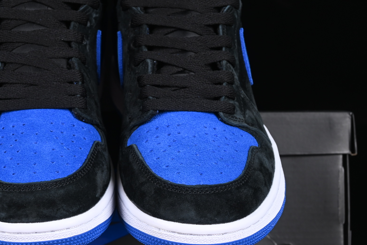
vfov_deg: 10.2
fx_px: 1366
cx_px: 108
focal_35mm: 134
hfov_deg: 15.3
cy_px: 124
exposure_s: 1/60
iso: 160
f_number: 6.3
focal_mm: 50
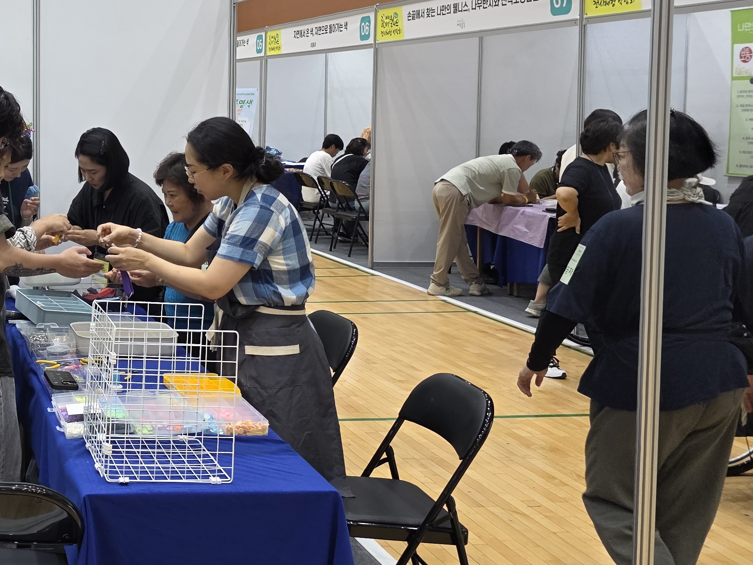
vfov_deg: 30.0
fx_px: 1044
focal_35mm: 48
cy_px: 169
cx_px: 1
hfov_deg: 35.8
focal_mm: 6.3
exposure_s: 1/120
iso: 125
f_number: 1.7
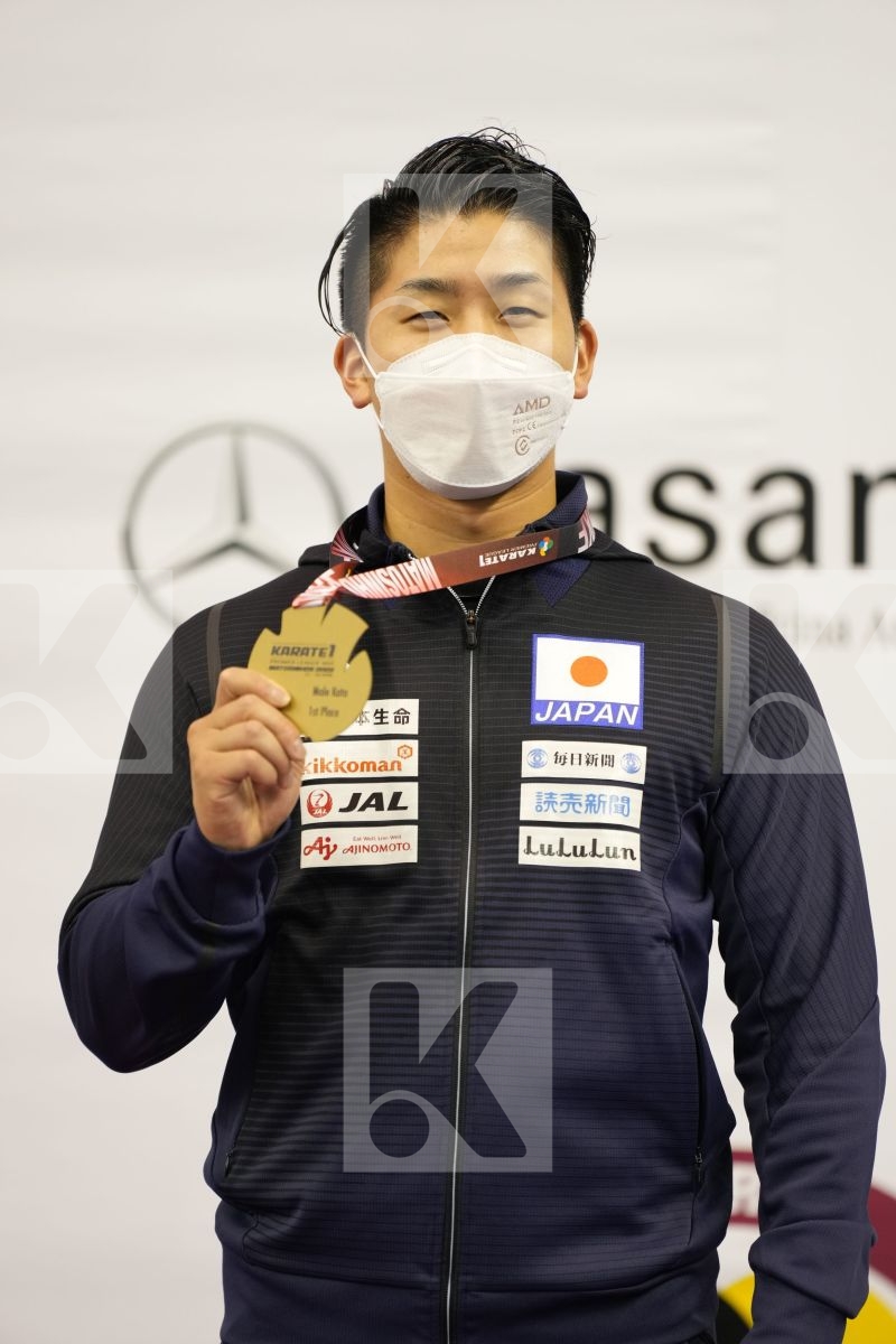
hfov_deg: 7.0
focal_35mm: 197
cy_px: 672
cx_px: 448
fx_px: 7354
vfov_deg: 10.4
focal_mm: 197
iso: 1250
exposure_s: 1/250
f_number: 2.8
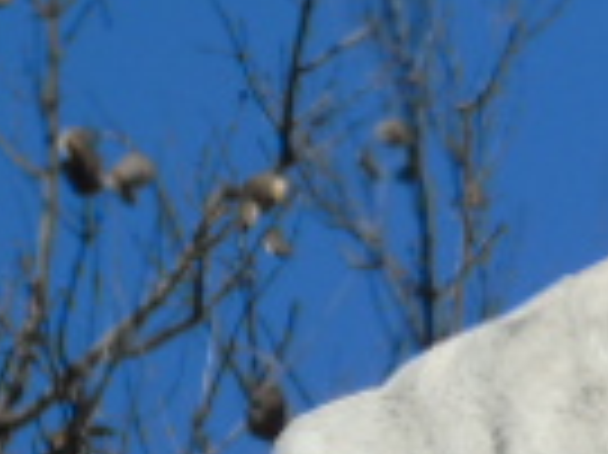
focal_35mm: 1004
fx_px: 17619
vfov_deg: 1.5
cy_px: 90
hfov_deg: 2.0
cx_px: 941
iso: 80
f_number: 4.7
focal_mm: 38
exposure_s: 1/640
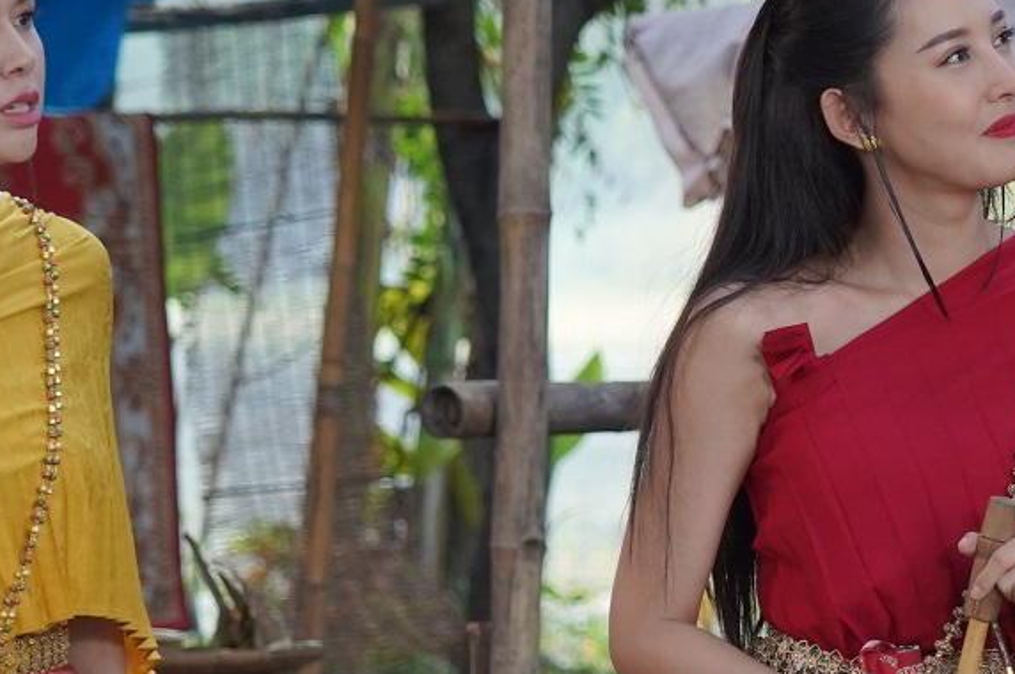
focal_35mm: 276
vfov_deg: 5.0
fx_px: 7773
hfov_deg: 7.5
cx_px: 806
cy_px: 415
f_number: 4
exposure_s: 1/160
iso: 1000
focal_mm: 70
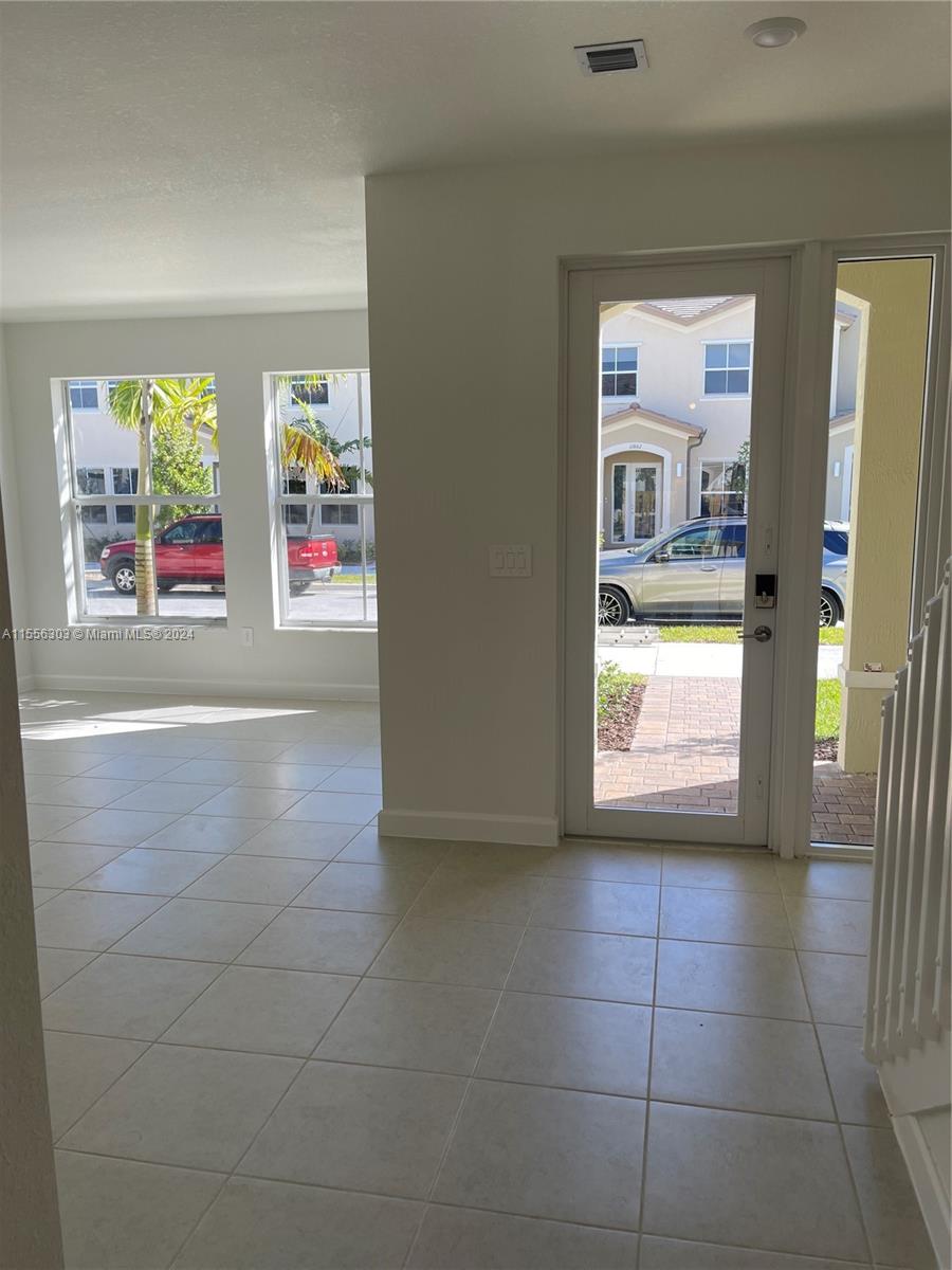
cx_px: 476
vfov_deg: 69.4
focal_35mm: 25
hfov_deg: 54.9
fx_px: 917
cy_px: 635
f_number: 1.6
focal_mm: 5.1
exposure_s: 1/270
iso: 32
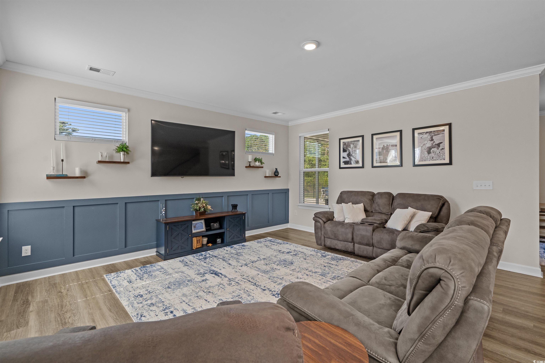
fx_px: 242
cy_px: 182
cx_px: 272
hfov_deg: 96.7
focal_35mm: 16
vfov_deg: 73.7
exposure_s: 1/15
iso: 640
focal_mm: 16
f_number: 8
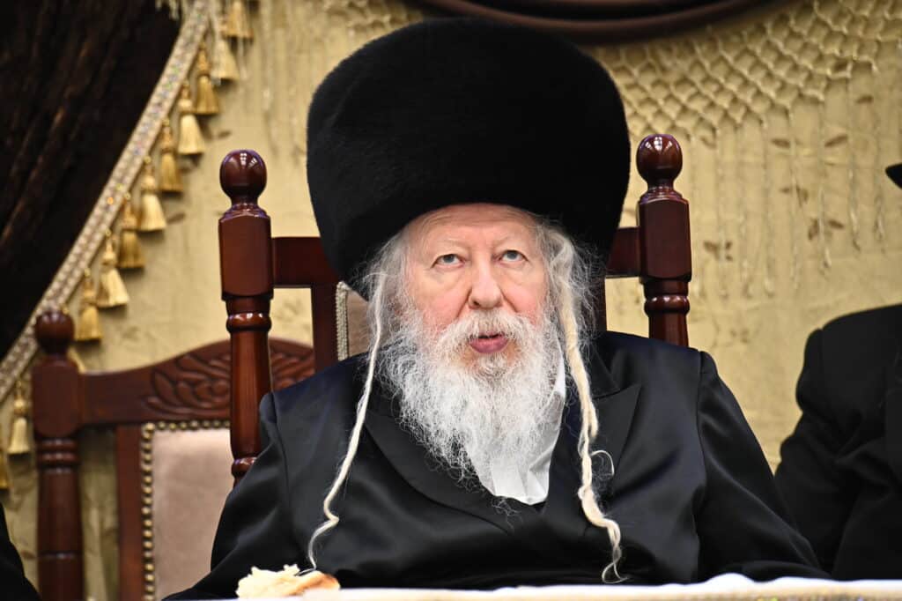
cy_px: 300
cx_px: 451
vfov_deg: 3.0
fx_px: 11521
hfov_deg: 4.5
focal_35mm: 460
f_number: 6.3
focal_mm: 460
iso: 2000
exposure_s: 1/200
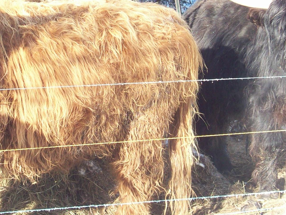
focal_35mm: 138
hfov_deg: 14.3
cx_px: 79
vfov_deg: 10.7
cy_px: 53
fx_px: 1140
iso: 80
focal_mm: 10.7
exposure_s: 1/126
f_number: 3.8
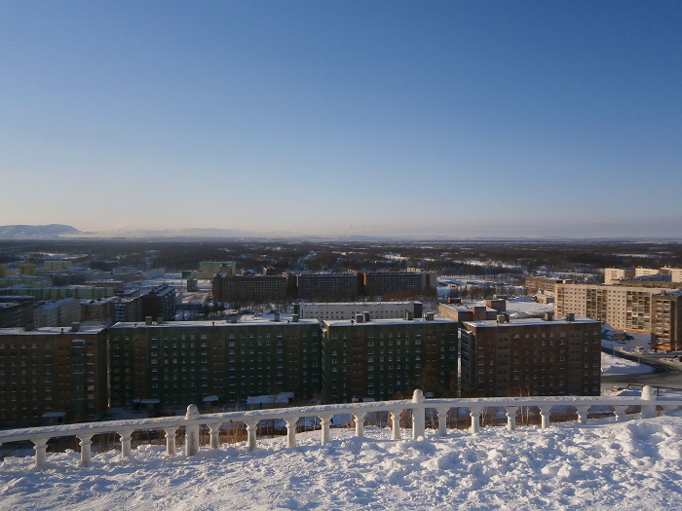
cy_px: 256
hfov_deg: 67.3
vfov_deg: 53.1
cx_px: 341
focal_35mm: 26
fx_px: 512
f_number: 2.8
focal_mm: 4.7
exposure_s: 1/2000
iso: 80
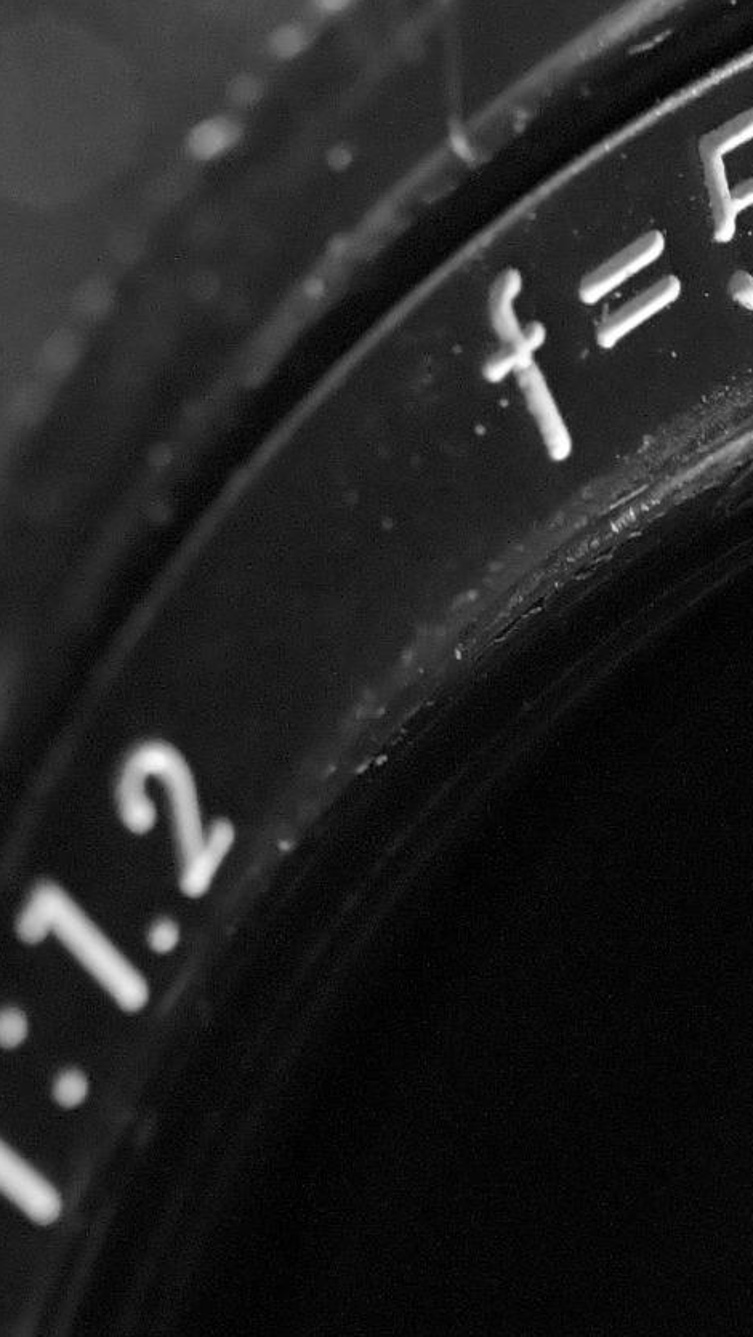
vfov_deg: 8.3
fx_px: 9189
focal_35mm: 259
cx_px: 1200
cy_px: 1134
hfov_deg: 4.7
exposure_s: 1/200
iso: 3200
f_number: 2.8
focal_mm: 50
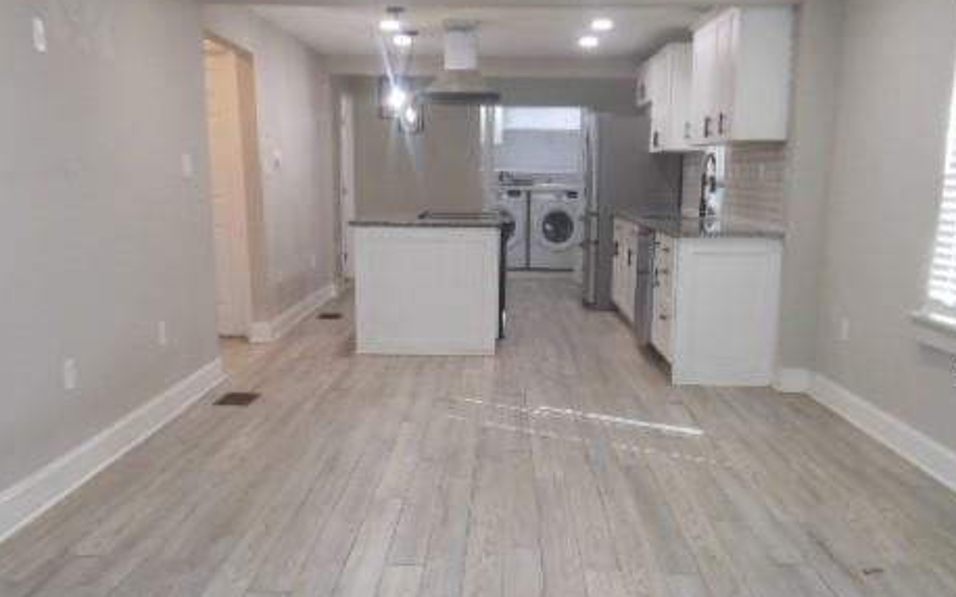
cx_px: 482
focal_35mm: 37
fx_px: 964
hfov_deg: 52.8
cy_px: 372
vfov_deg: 34.2
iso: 160
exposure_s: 1/30
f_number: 3.2
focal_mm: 4.5
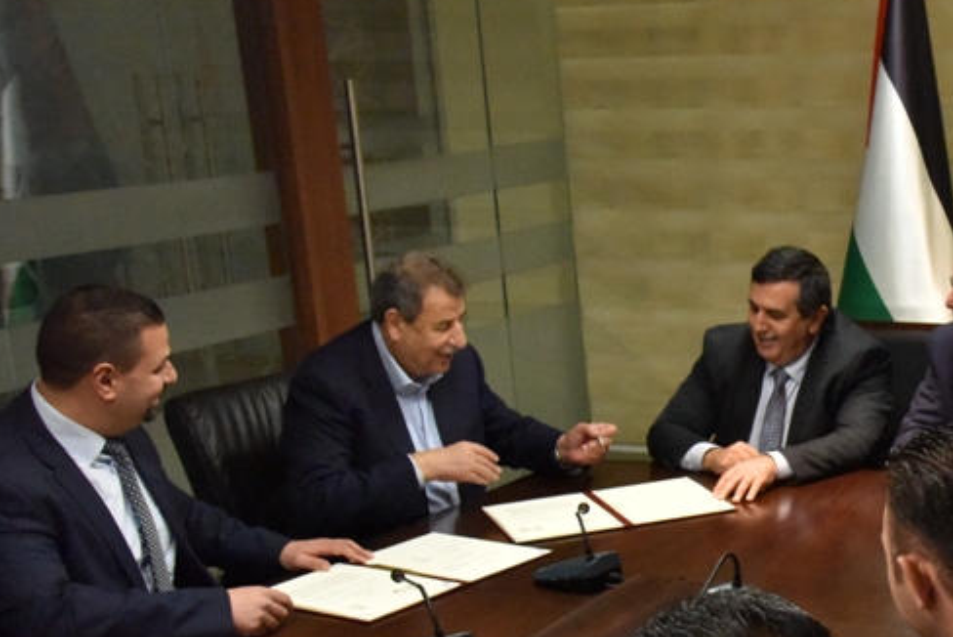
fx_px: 1722
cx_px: 937
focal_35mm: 65
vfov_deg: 20.6
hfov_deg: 29.1
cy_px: 560
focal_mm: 31
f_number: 10
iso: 6400
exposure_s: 1/400
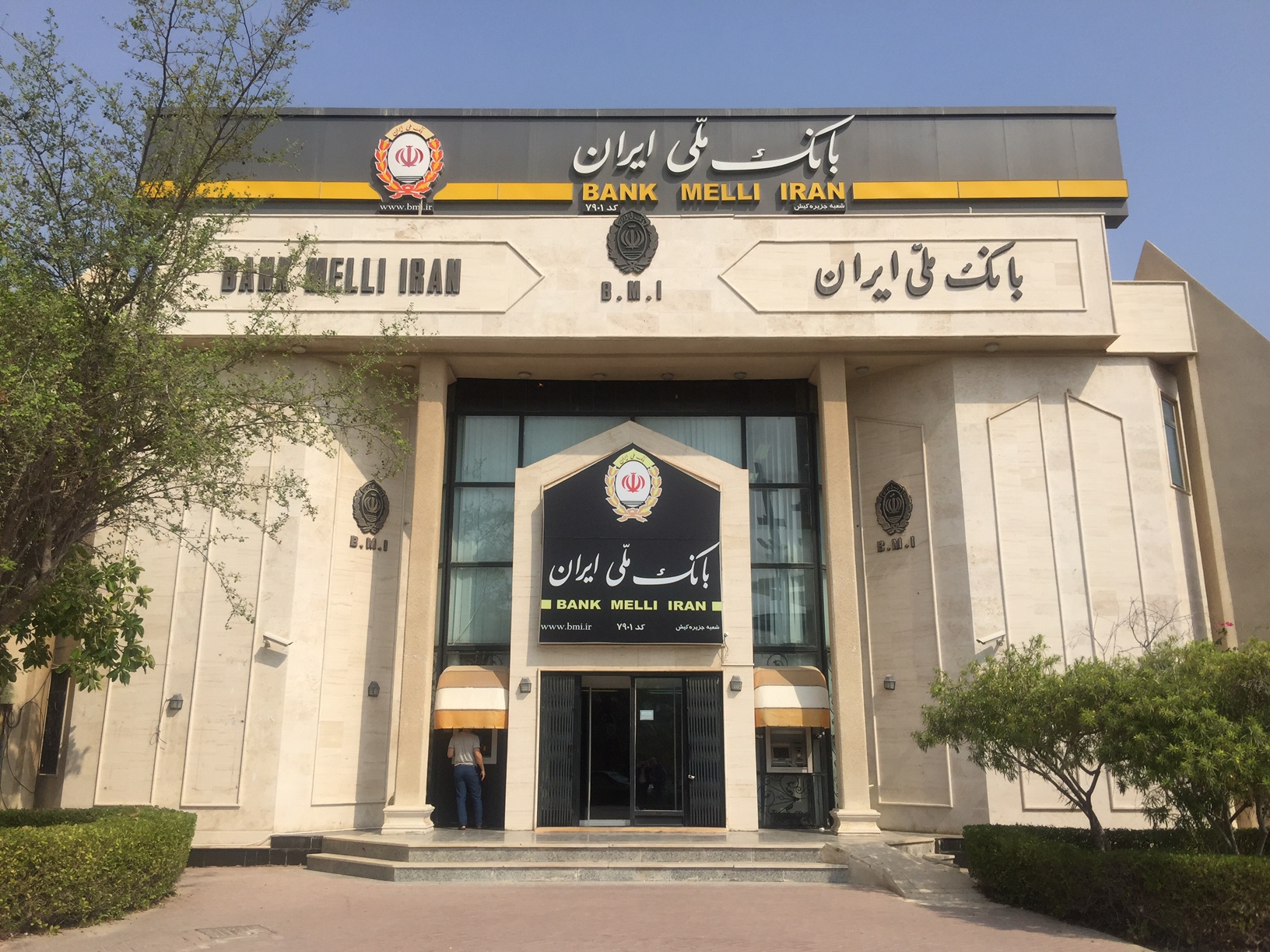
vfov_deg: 48.2
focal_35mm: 29
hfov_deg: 61.7
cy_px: 476
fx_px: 1064
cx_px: 635
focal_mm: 4.15
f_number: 2.2
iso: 32
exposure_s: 1/3300
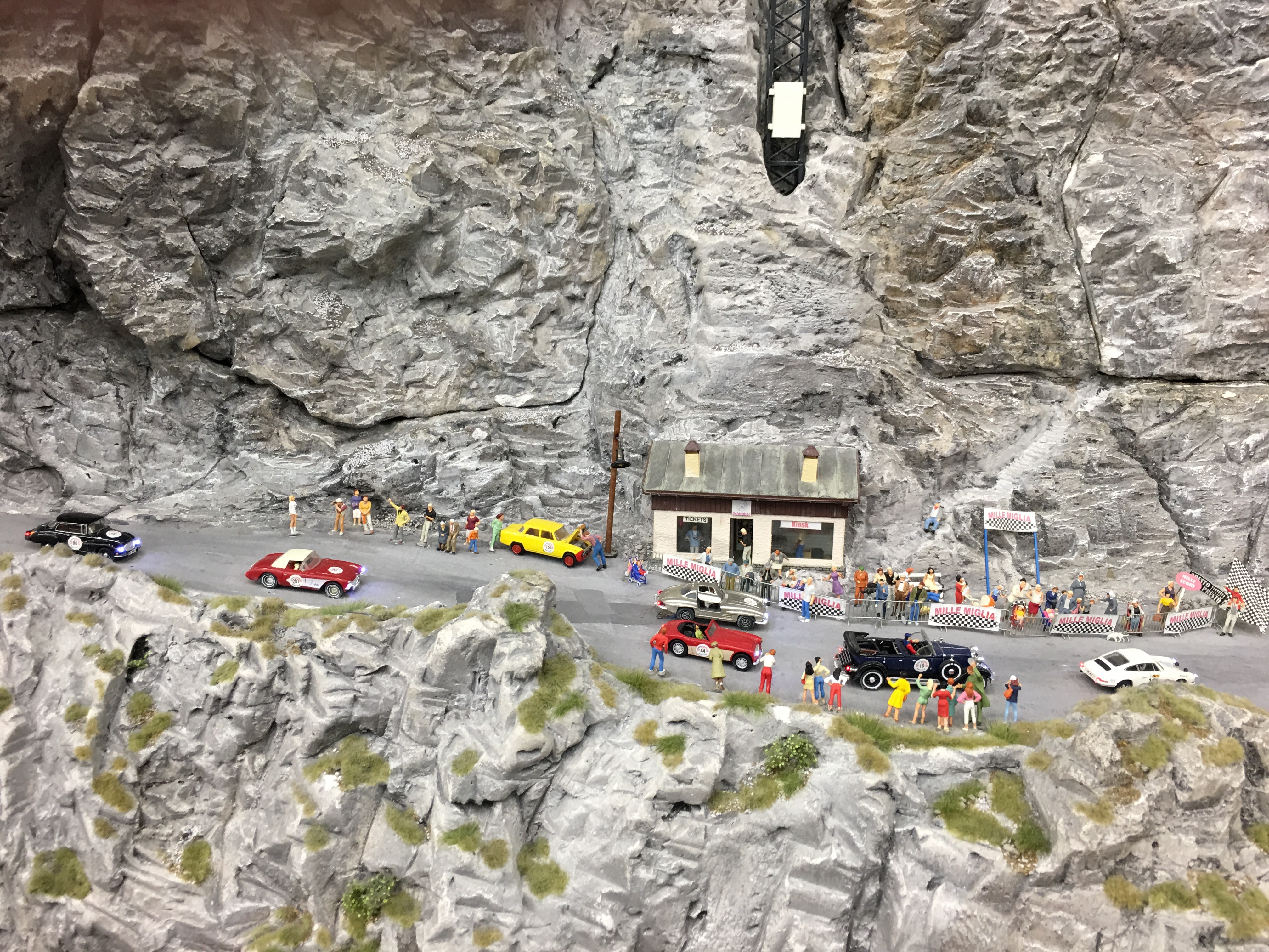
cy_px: 476
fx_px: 1063
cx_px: 634
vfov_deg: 48.2
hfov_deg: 61.7
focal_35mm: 29
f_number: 2.2
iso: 32
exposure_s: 1/17
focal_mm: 4.15
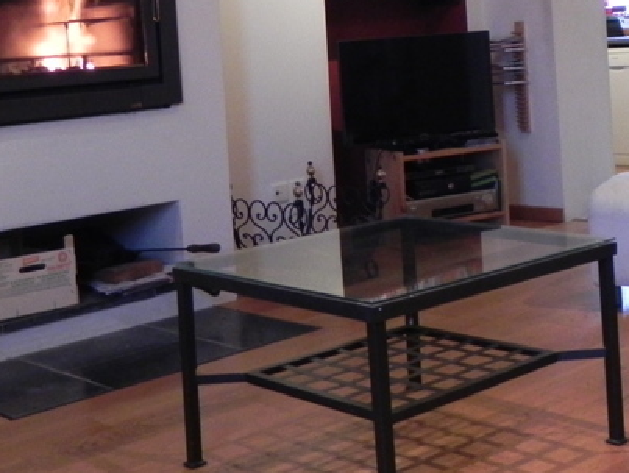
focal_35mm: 66
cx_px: 434
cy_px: 55
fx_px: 1200
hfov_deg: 29.1
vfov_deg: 21.8
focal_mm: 4.6
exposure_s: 1/27.1
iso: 400
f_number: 2.8
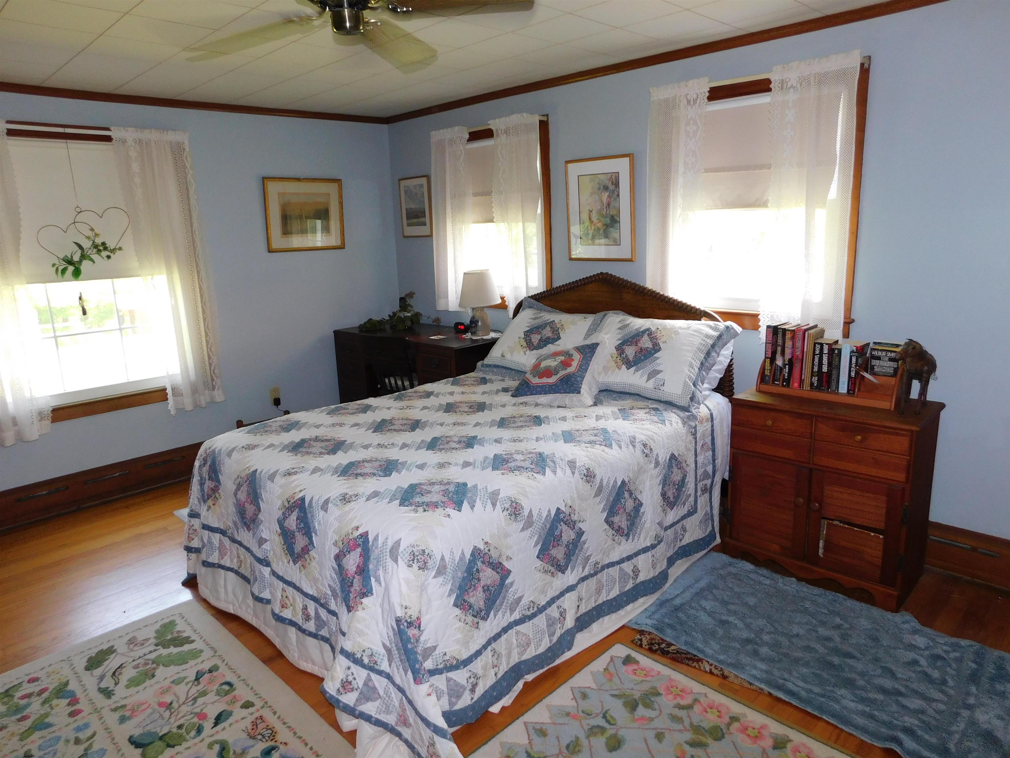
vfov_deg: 58.9
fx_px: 671
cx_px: 505
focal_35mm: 23
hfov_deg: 73.9
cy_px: 379
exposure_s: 1/30
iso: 200
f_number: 3
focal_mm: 4
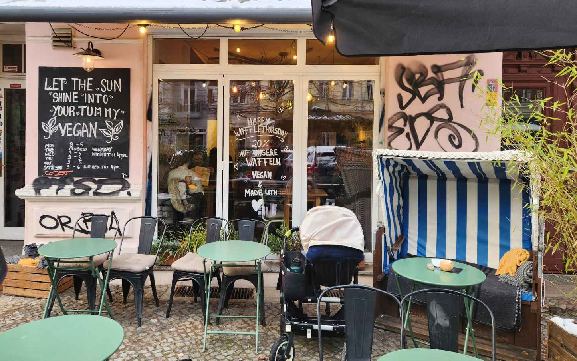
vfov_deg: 45.9
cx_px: 261
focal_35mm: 27
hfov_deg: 68.2
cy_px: 156
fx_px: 425
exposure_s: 1/120
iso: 64
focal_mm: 5.4
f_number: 1.8
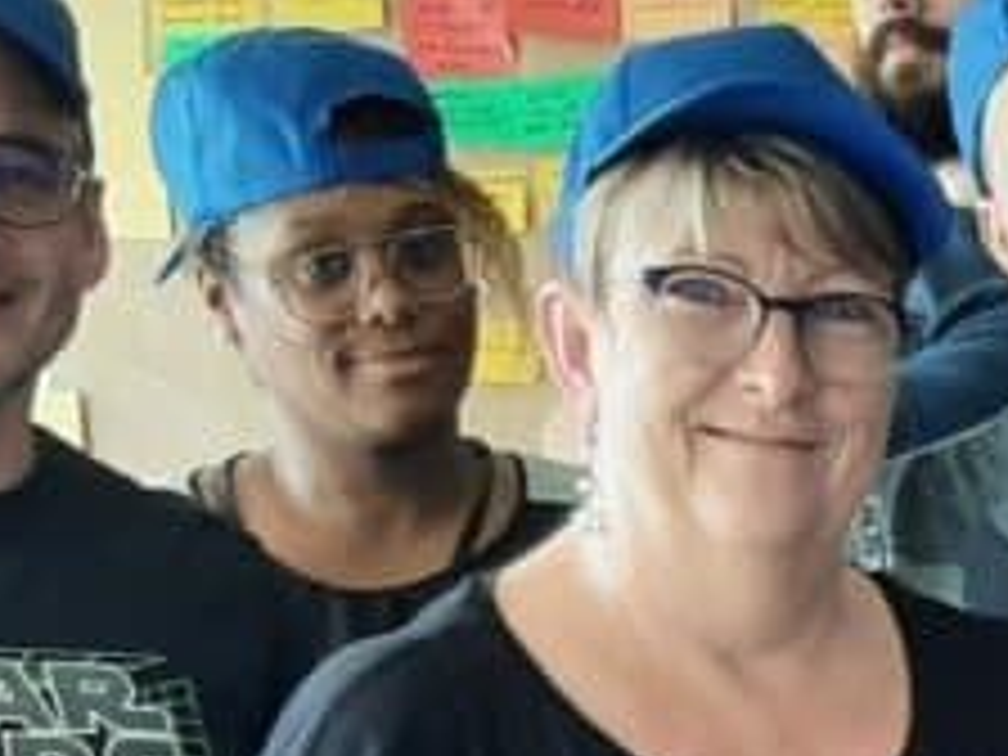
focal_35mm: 119
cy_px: 1287
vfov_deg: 11.7
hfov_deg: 15.2
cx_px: 1534
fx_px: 3465
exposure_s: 1/50
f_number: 1.7
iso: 125
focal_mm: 3.93
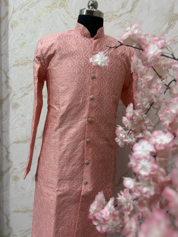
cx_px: 86
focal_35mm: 28
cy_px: 112
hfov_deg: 49.7
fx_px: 192
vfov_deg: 63.4
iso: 50
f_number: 1.6
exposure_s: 1/100
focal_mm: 6
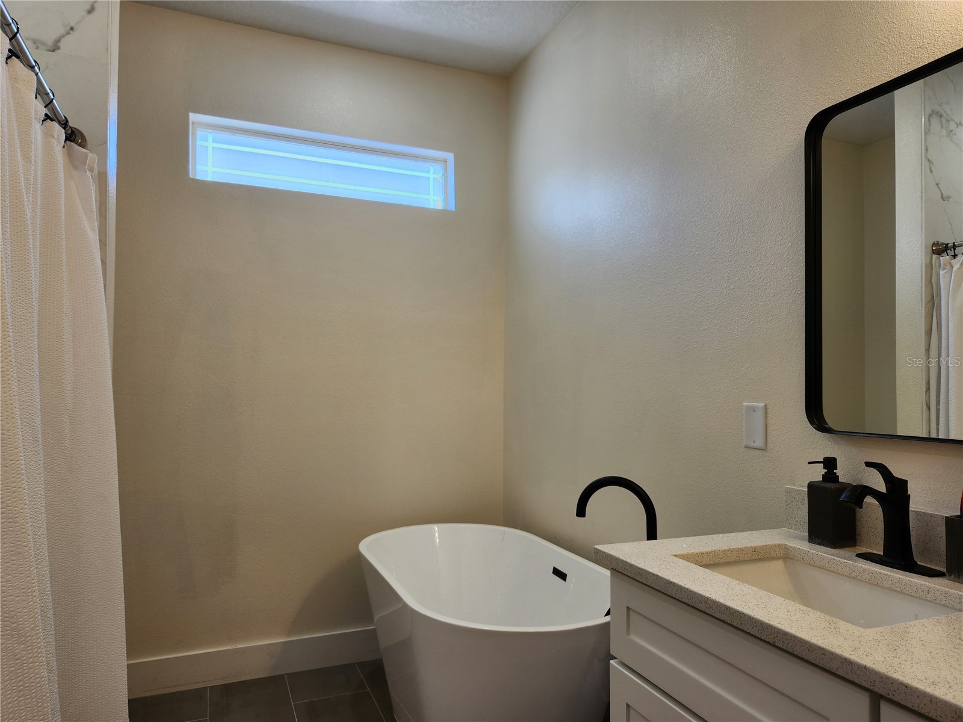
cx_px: 482
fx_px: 640
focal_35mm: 23
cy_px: 361
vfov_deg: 58.9
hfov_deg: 73.9
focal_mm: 5.4
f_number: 1.8
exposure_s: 1/120
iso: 40
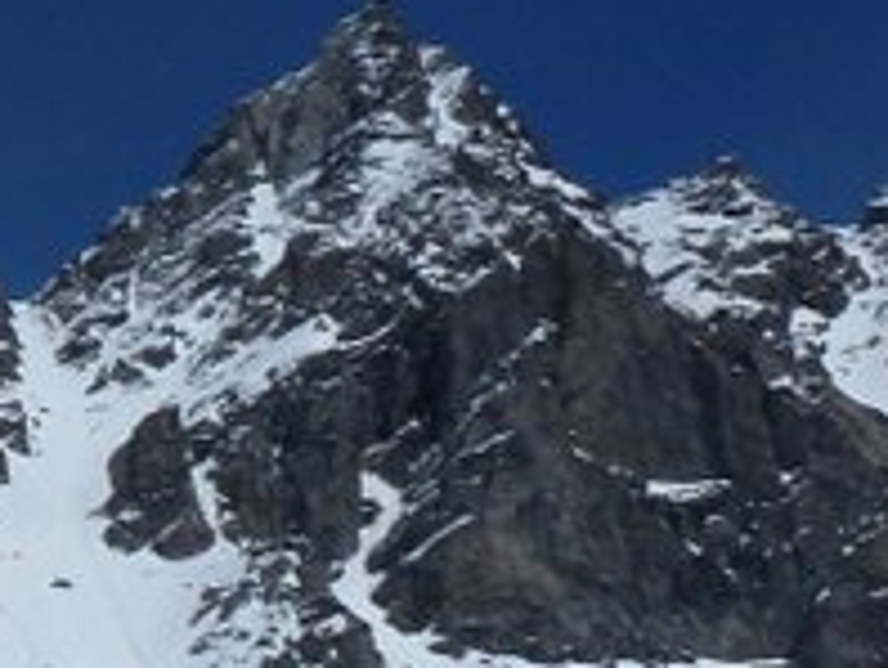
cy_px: 421
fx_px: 3185
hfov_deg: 13.8
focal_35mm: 124
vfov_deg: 12.0
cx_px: -812
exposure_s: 1/2000
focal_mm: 4.3
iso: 100
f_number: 5
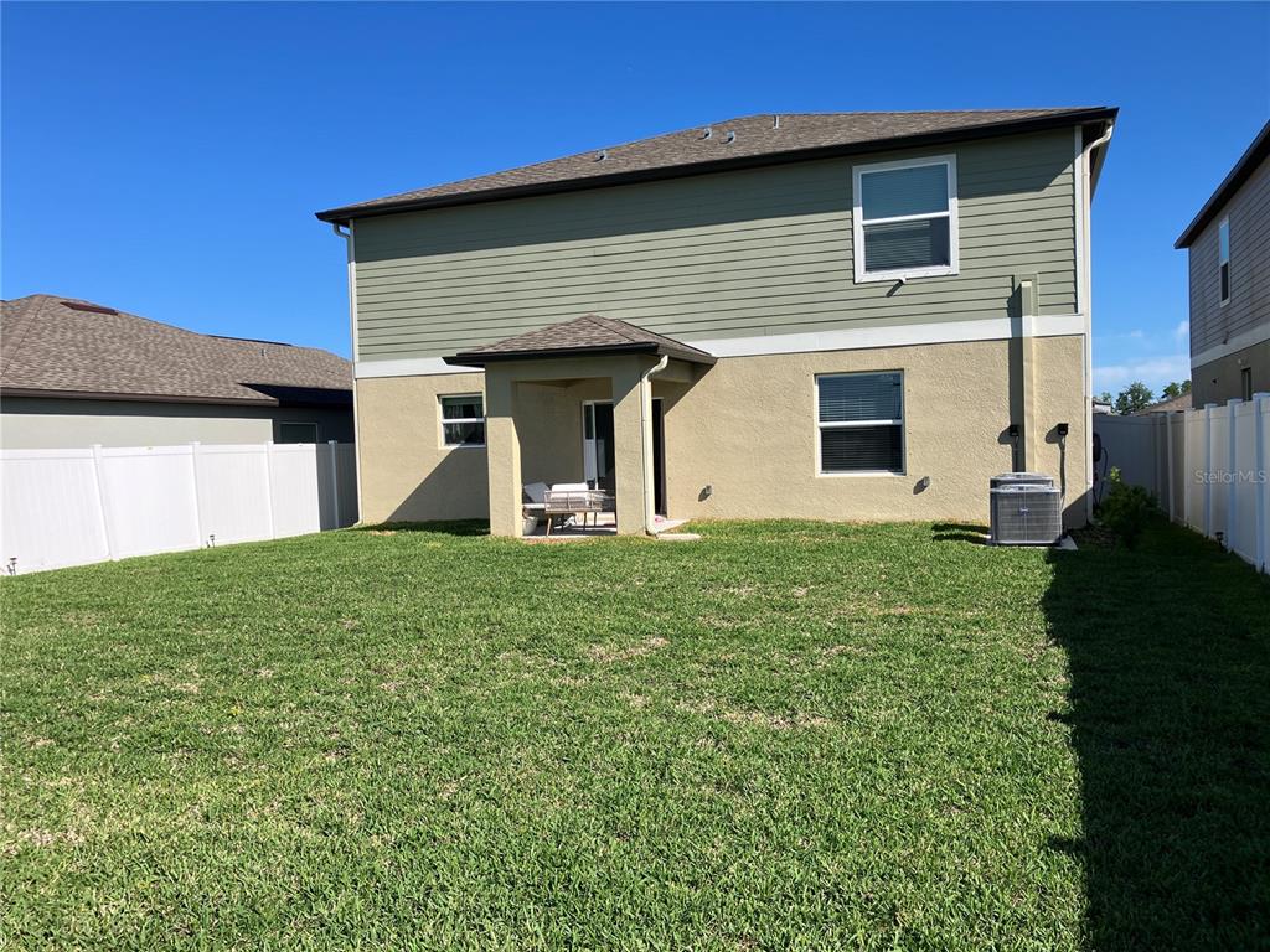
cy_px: 476
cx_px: 635
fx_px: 1027
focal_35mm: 28
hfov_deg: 63.4
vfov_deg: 49.7
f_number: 1.8
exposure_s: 1/2114
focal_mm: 3.99
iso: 32
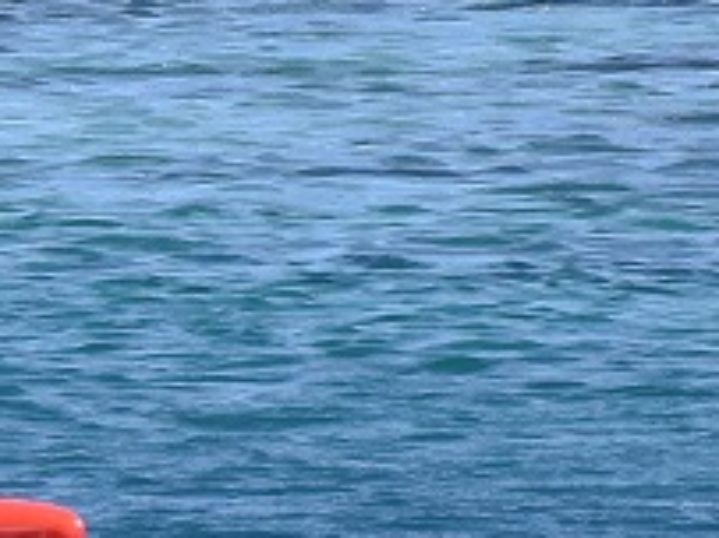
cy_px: 694
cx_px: -1272
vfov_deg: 1.6
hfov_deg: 2.2
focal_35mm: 907
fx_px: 18819
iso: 320
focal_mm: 85
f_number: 9
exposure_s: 1/1250
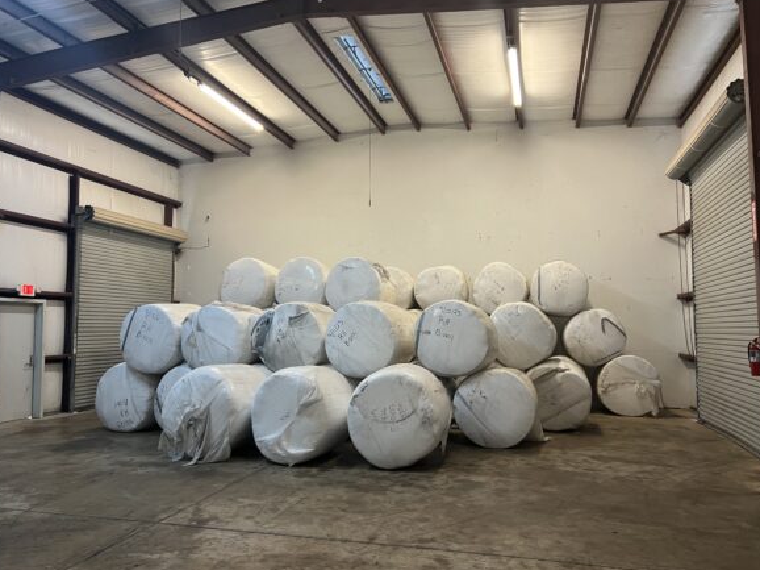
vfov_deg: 51.3
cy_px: 284
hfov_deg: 65.3
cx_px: 385
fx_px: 593
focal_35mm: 27
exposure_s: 1/60
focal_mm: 5.7
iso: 250
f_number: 1.5
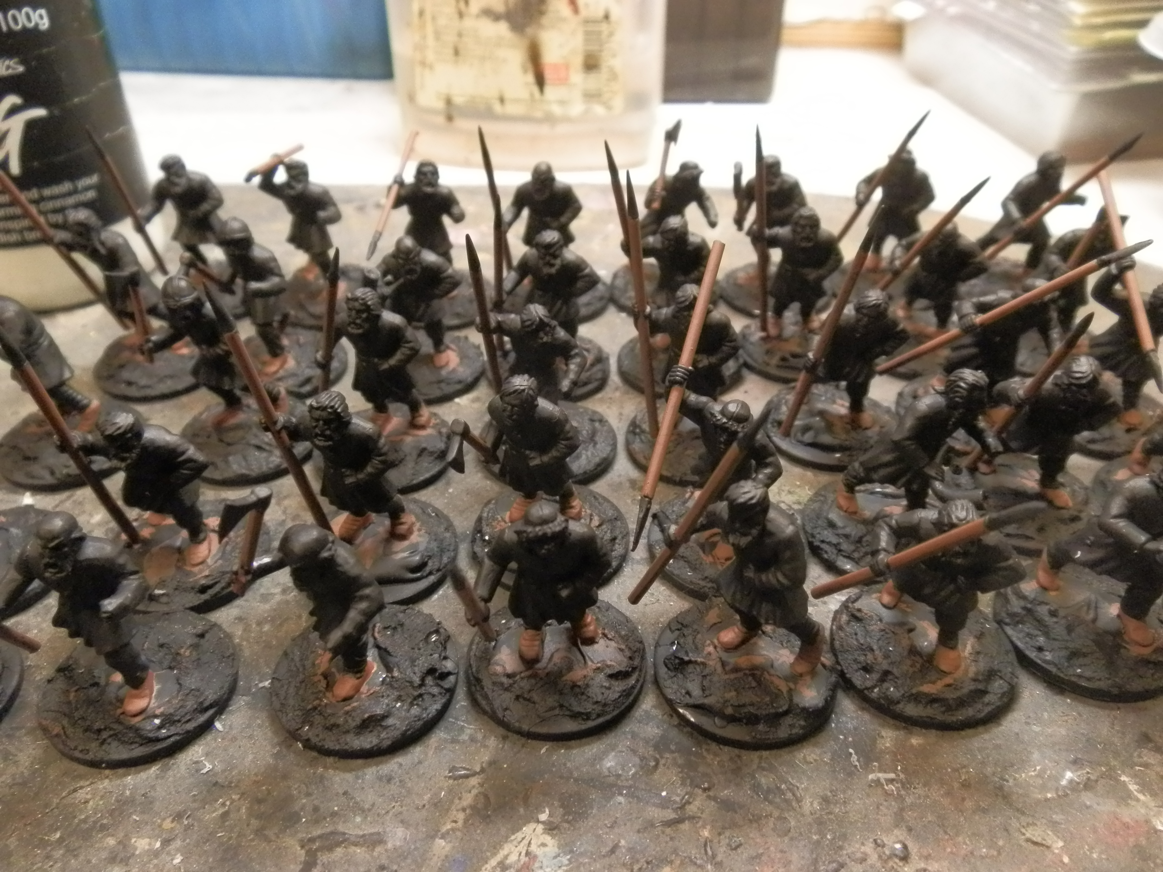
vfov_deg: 49.7
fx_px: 941
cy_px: 436
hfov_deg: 63.4
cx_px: 582
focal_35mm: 28
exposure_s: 1/80
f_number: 3.1
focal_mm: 5
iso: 400
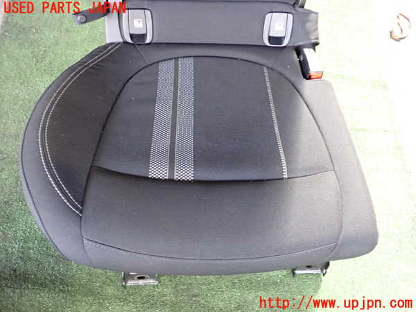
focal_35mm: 30
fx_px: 361
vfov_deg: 46.8
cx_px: 208
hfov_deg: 60.0
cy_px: 156
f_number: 2.3
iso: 500
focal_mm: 5.4
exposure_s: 1/30
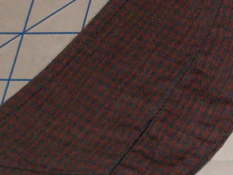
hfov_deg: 9.7
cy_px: 114
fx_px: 1320
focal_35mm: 196
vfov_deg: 7.6
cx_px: 399
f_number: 2.8
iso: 100
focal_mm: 6.3
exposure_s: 1/45
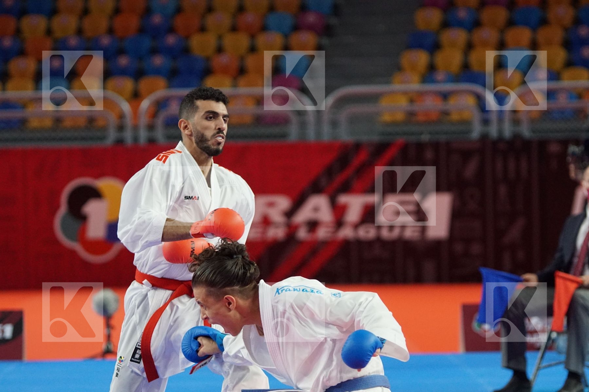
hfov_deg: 10.5
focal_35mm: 195
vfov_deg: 7.0
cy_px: 196
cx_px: 294
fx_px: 3190
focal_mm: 130
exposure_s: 1/2000
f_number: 2.8
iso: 3200
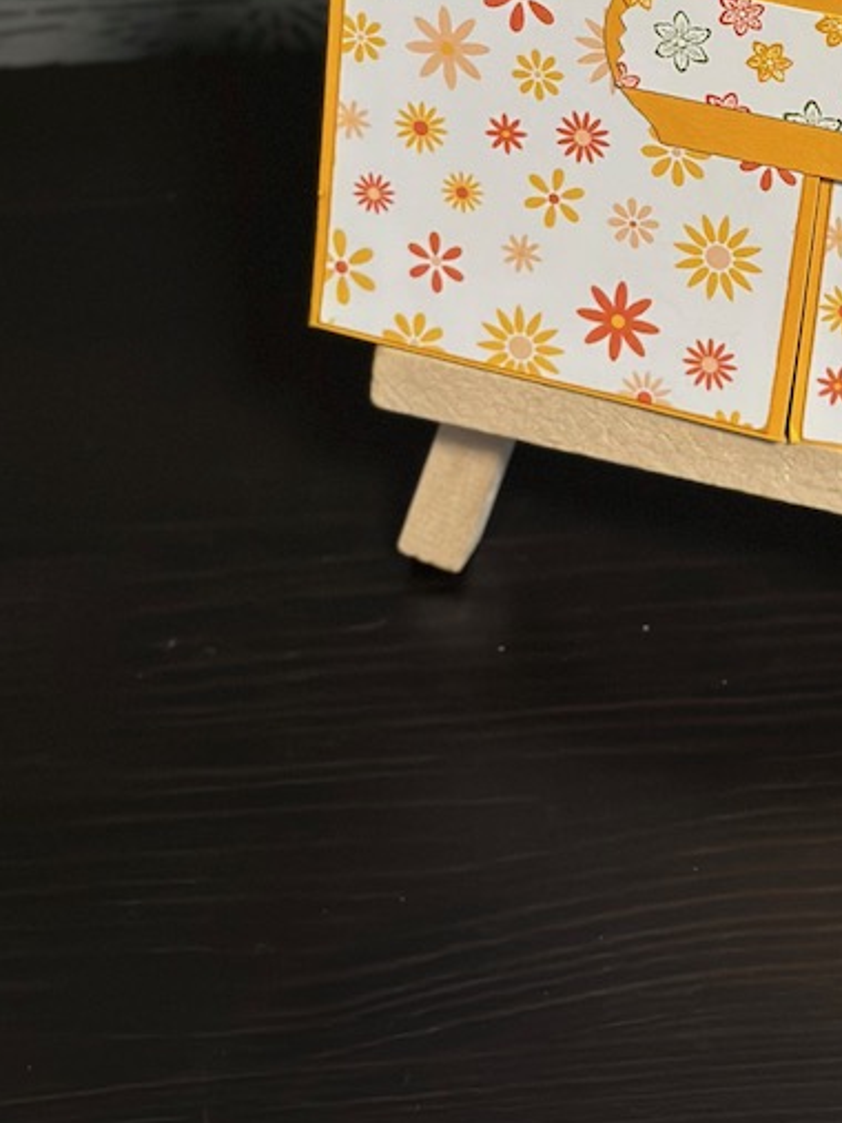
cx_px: 780
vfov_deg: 19.8
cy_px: 91
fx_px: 3147
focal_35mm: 97
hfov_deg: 15.0
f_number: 1.78
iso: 320
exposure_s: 1/60
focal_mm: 6.86
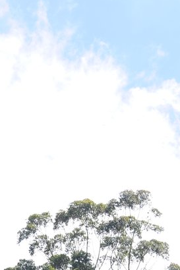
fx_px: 1464
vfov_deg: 9.9
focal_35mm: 195
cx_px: -150
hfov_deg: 6.9
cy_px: 502
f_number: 8
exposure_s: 1/250
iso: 200
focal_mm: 50
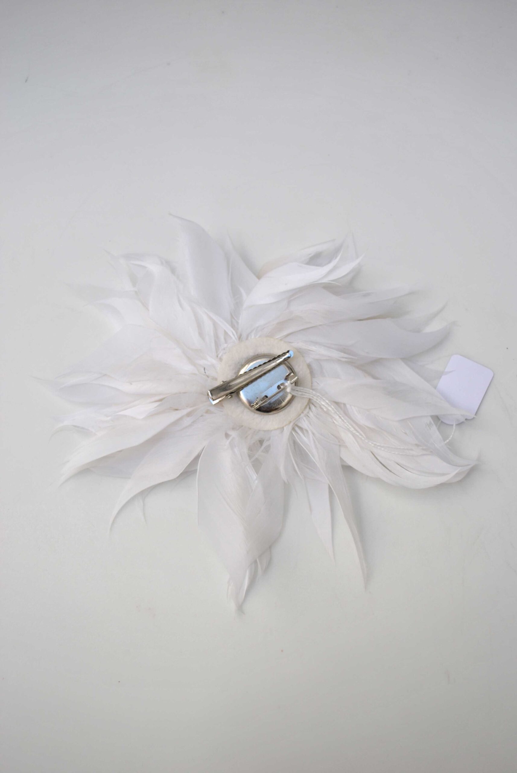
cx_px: 258
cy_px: 386
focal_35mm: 39
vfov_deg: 49.5
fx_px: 838
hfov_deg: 34.3
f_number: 4.2
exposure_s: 1/640
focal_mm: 26
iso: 100
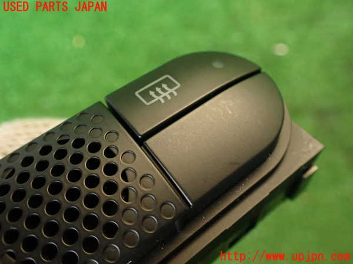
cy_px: 132
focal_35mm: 30
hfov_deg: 60.0
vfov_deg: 46.8
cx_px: 176
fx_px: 306
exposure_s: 1/30
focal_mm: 5.4
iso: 200
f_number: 2.3
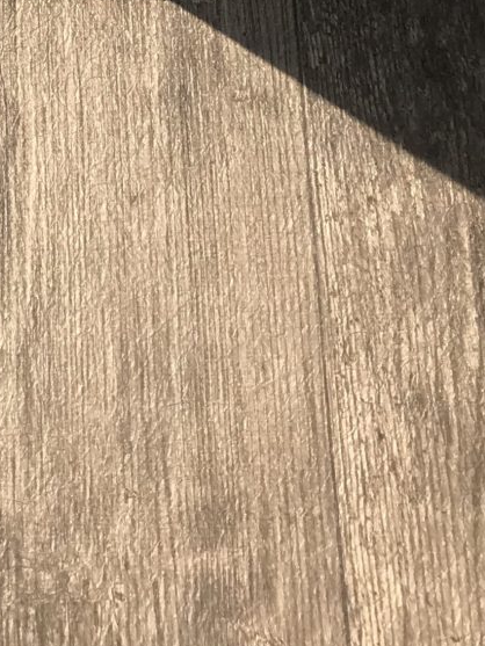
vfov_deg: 17.4
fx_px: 1923
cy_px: -284
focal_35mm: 103
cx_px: -88
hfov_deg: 14.0
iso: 20
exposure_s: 1/2398
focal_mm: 3.99
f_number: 1.8
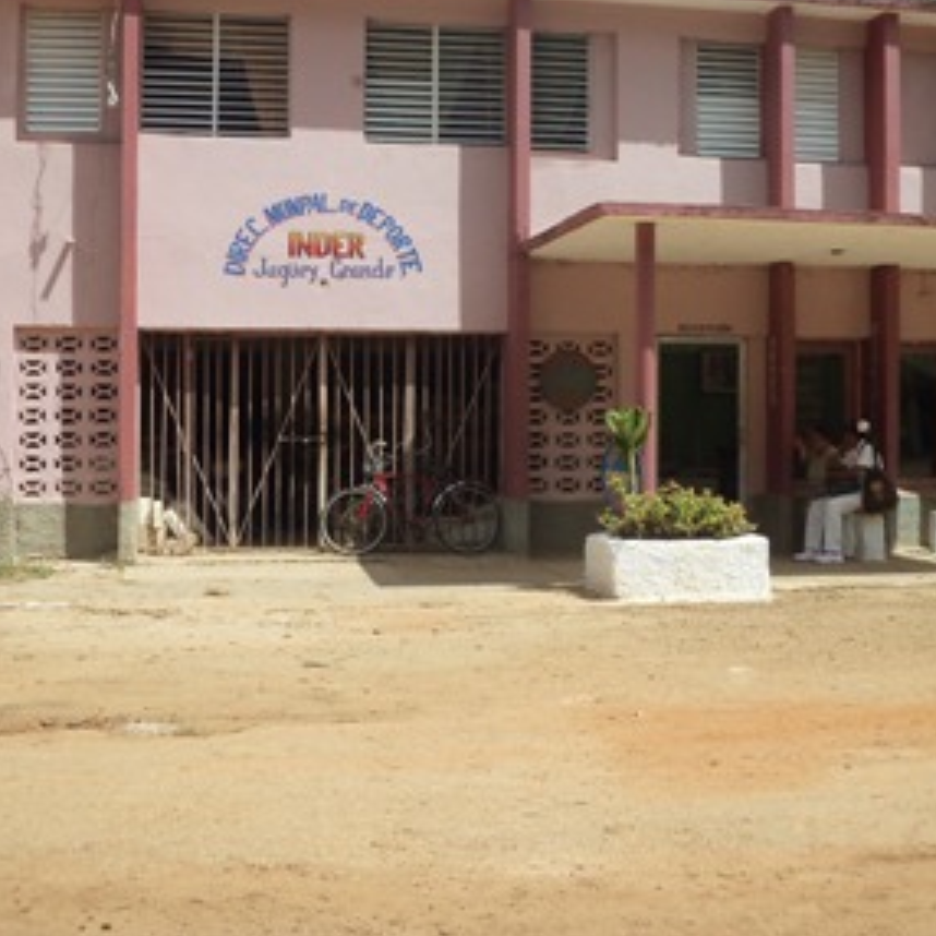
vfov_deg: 36.0
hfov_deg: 36.1
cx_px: 491
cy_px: 393
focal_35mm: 47
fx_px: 1438
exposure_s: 1/250
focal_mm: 5.7
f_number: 8.8
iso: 80
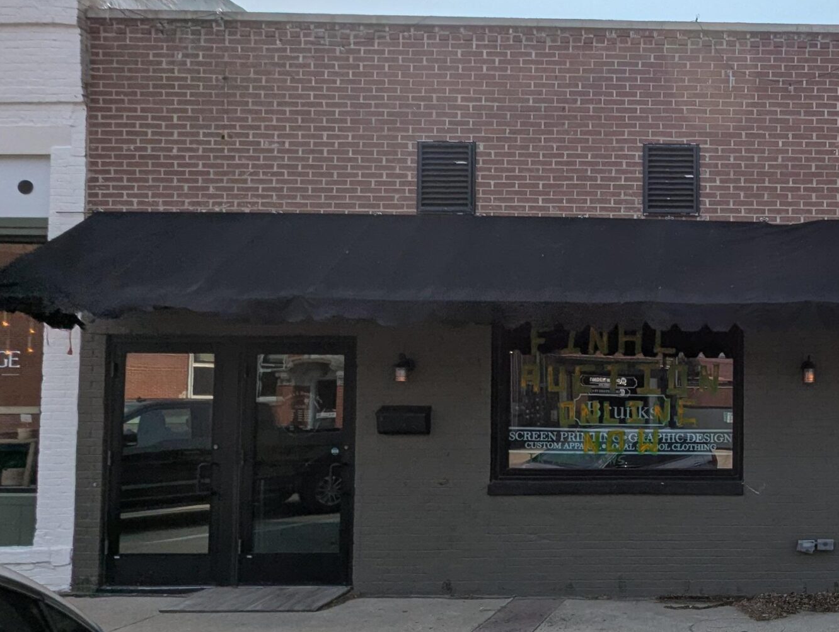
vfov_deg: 54.6
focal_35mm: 25
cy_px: 384
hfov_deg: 57.9
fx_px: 607
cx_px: 776
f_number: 2.2
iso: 50
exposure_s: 1/5319
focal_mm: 1.95
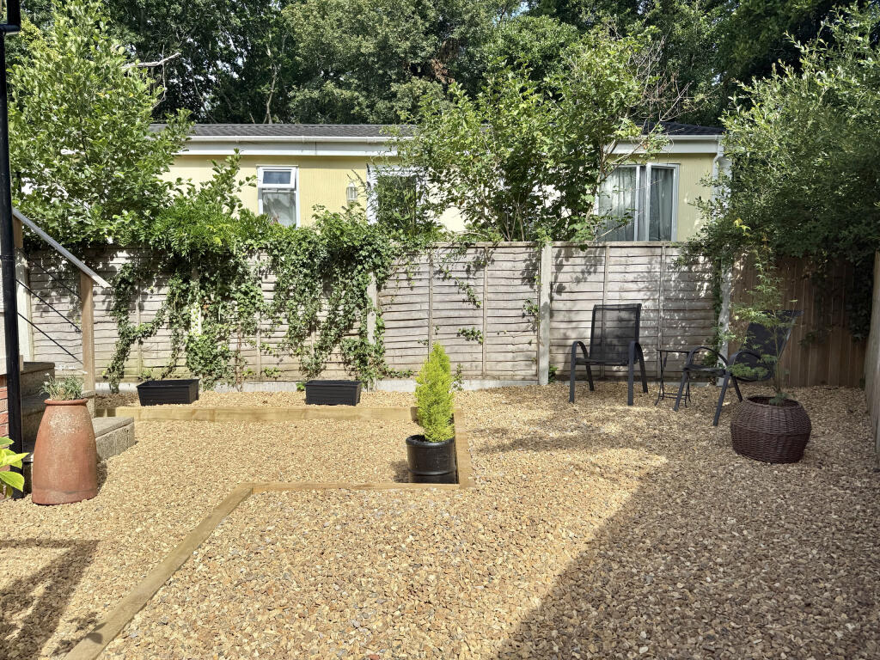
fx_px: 610
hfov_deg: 71.6
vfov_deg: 56.8
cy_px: 330
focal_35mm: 24
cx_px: 440
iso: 80
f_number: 1.78
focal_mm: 6.76
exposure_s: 1/4405
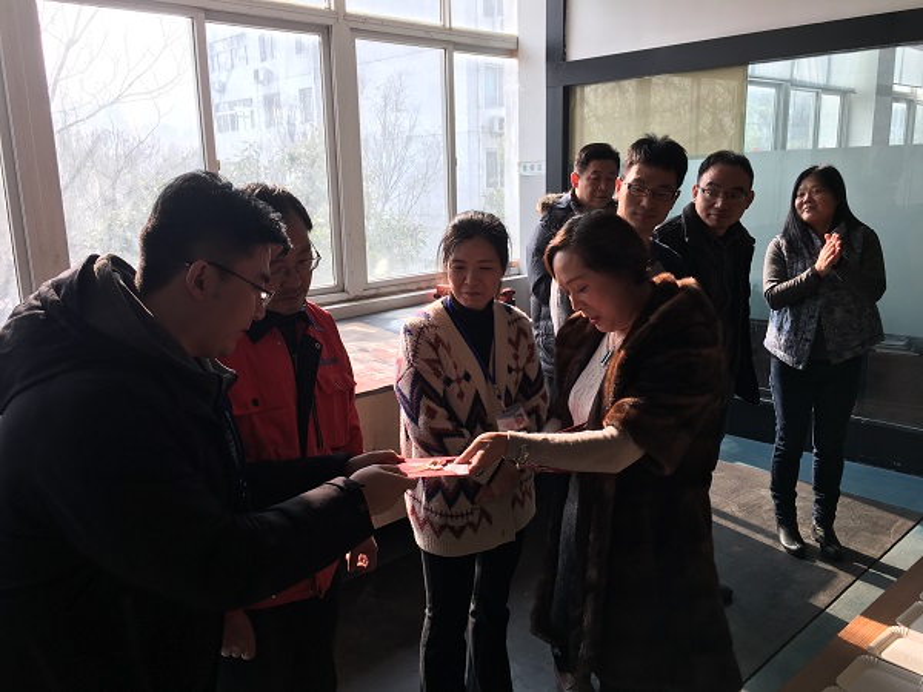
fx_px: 773
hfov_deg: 61.7
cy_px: 346
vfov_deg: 48.2
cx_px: 462
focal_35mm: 29
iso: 25
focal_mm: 4.15
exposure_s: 1/192
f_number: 2.2
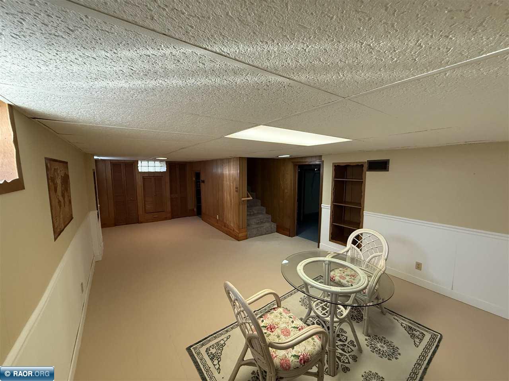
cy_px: 190
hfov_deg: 102.1
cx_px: 254
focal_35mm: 14
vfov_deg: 85.7
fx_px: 206
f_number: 2.2
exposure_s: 1/60
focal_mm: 2.22
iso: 500
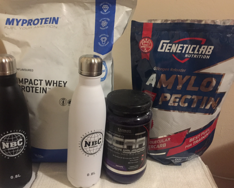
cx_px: 106
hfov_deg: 57.1
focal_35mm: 31
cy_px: 93
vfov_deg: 47.1
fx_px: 215
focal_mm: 4.15
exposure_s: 1/17
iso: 500
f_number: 2.2
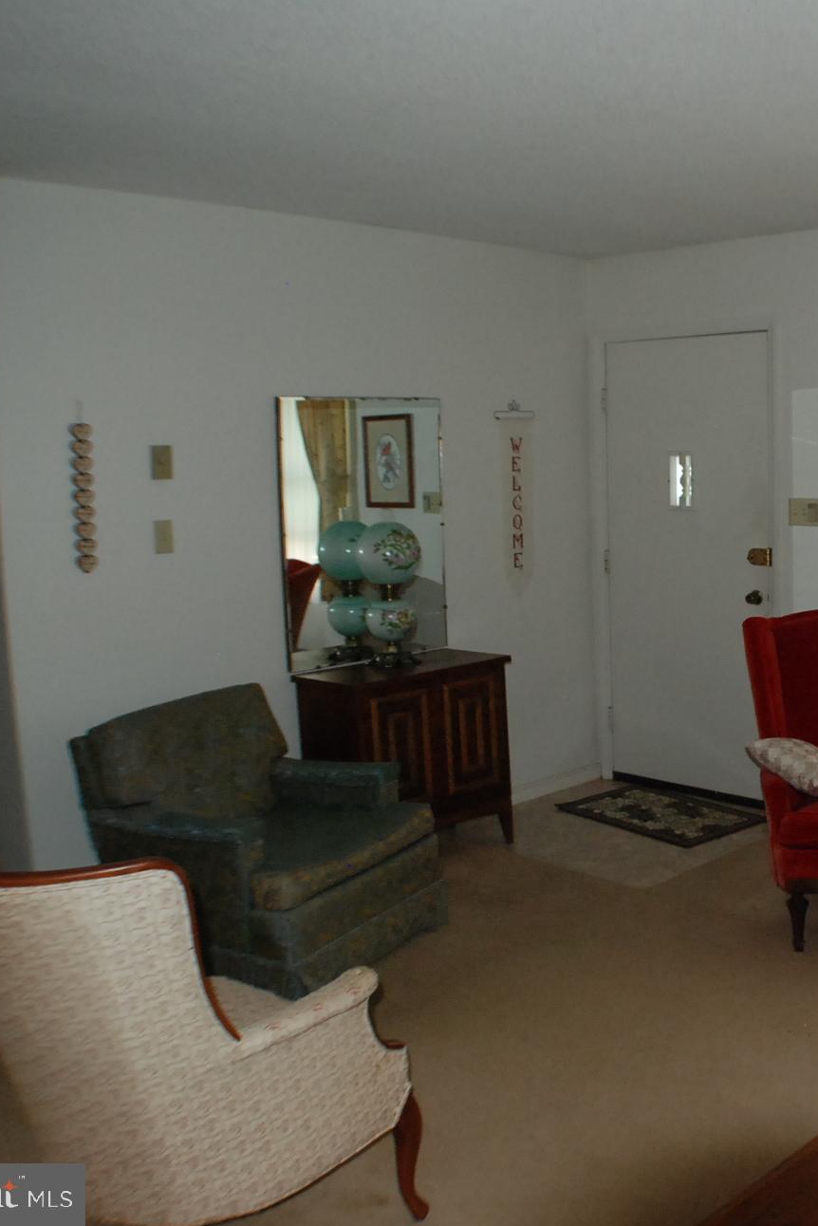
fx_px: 1533
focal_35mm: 45
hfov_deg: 28.2
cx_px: 805
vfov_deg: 43.6
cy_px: 614
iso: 1000
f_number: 5
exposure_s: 1/60
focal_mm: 20
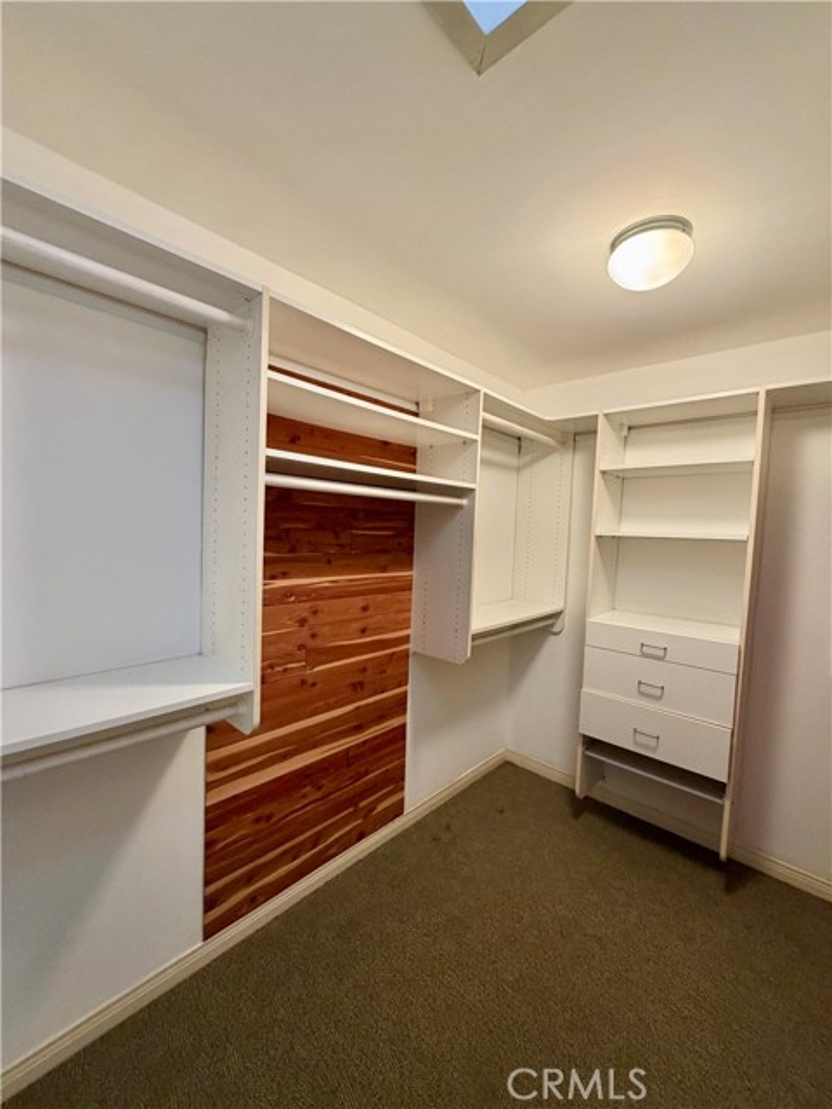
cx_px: 416
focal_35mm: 14
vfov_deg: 102.1
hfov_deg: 85.7
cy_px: 554
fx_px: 449
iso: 250
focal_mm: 2.22
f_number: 2.2
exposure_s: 1/60
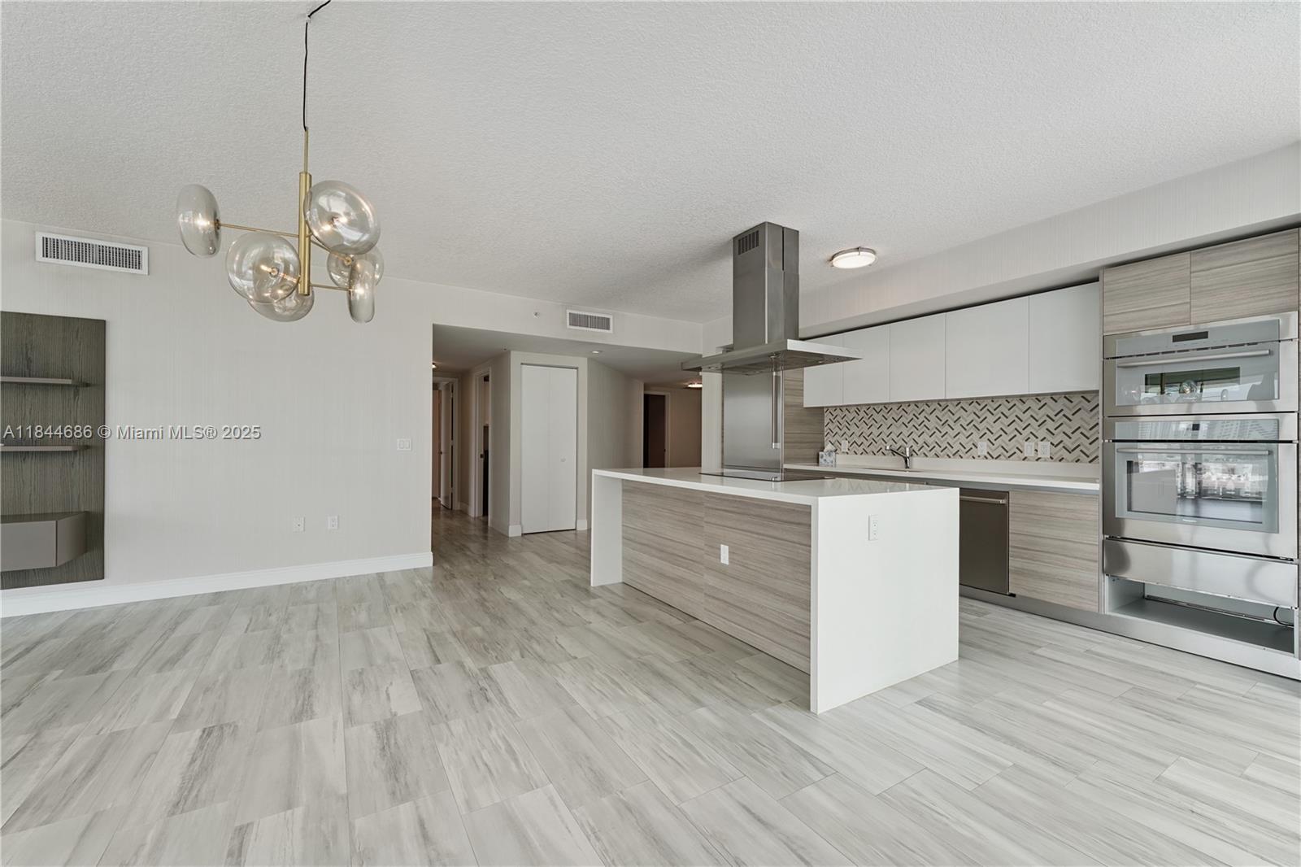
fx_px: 506
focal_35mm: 14
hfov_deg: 104.3
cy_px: 434
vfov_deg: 81.2
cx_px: 650
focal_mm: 14
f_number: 11
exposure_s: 1/25
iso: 100
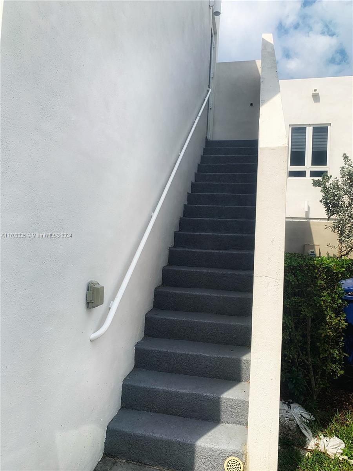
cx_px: 176
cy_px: 236
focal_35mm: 26
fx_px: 354
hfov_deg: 53.1
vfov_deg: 67.3
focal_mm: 4.25
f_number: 1.8
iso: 25
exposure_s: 1/3521
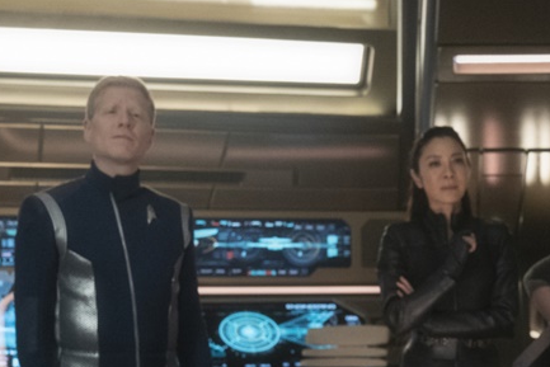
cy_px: 316
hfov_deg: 18.9
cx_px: 516
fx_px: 1620
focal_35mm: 106
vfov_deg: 12.8
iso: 10000
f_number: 8
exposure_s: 1/160
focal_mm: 51
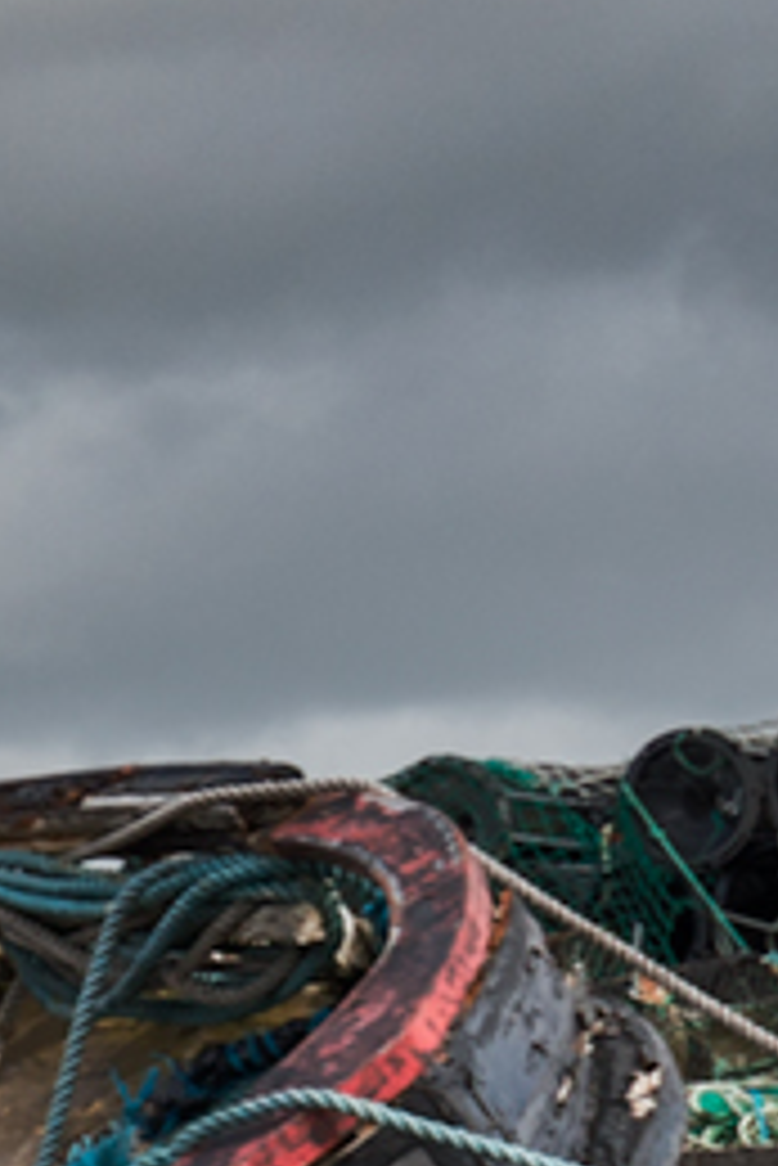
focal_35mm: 237
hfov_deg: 4.9
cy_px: 588
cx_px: -2964
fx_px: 7672
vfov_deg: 8.7
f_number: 5.6
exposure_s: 1/500
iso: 100
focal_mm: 20
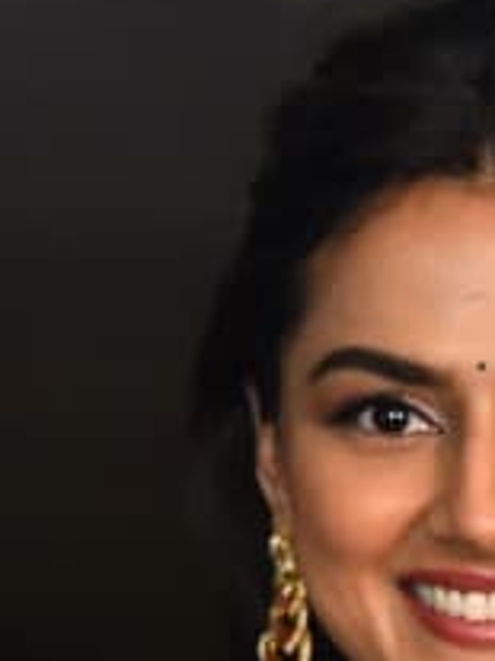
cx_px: 715
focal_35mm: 535
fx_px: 10211
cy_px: 1076
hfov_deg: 2.8
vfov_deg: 3.7
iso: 1250
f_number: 5
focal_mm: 120
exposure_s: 1/125
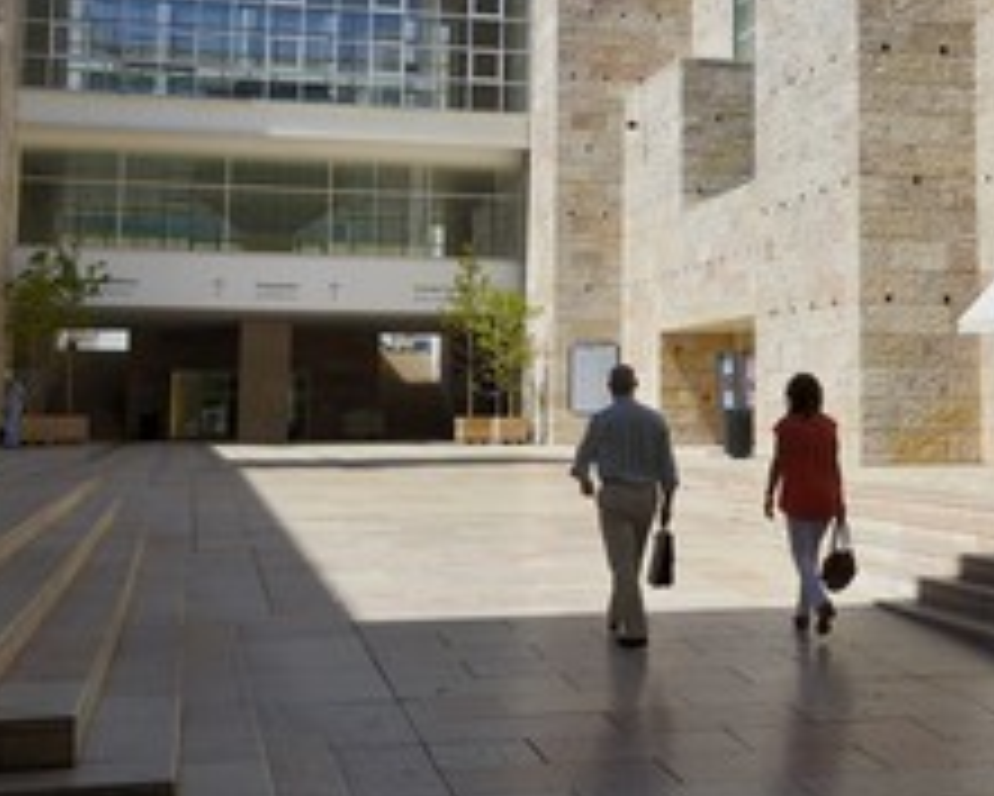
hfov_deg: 32.6
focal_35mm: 57
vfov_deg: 26.5
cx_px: 697
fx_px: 1678
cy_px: 247
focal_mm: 32
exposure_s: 1/250
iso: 100
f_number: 10
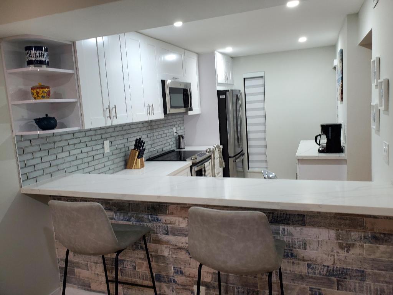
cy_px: 148
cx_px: 196
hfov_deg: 67.3
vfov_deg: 53.1
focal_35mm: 26
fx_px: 295
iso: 200
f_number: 2.4
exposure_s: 1/40
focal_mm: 4.3
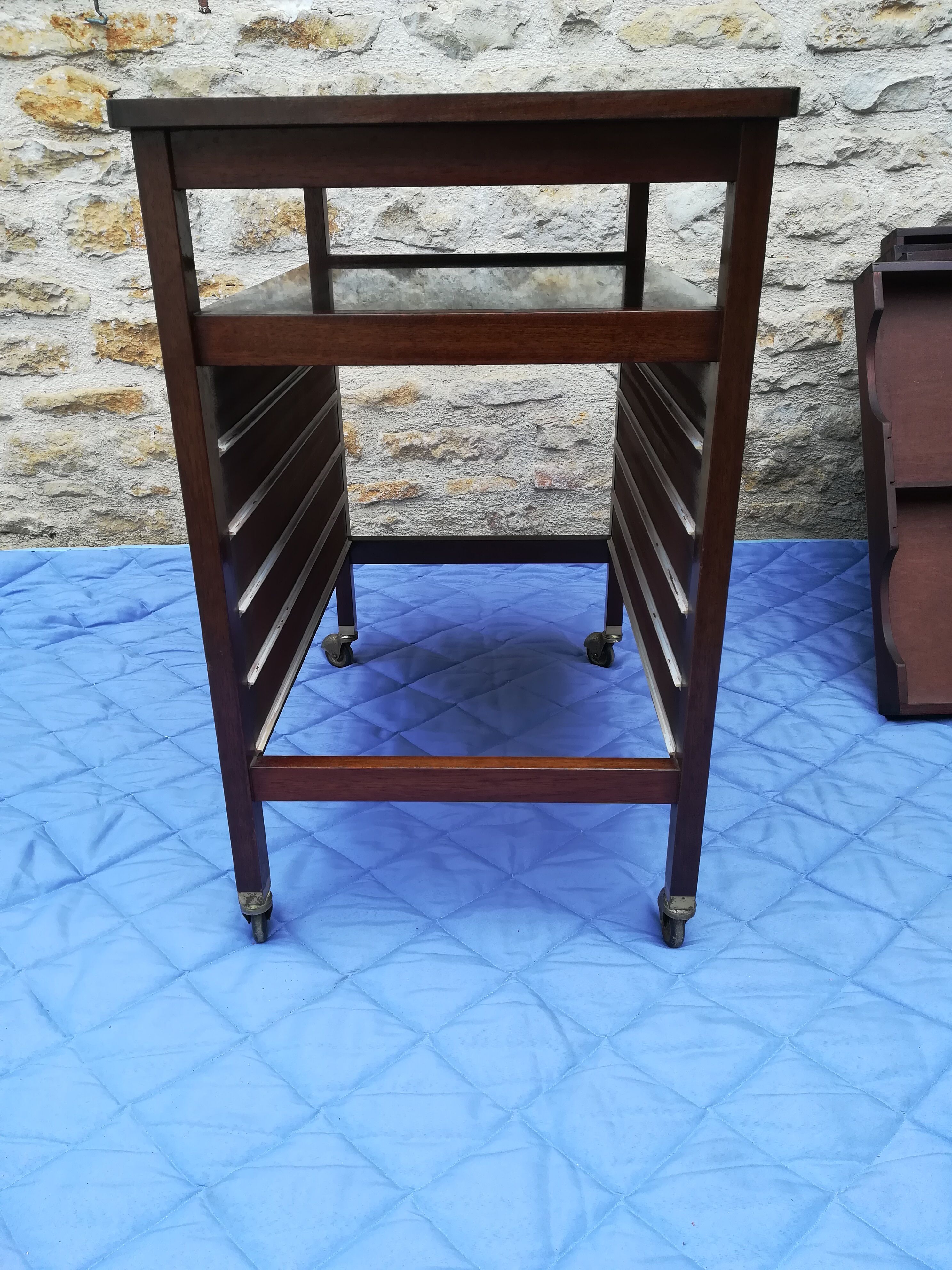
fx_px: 953
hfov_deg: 53.1
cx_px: 476
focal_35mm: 26
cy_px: 635
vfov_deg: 67.3
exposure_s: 1/159
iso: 50
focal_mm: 3.83
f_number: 2.2
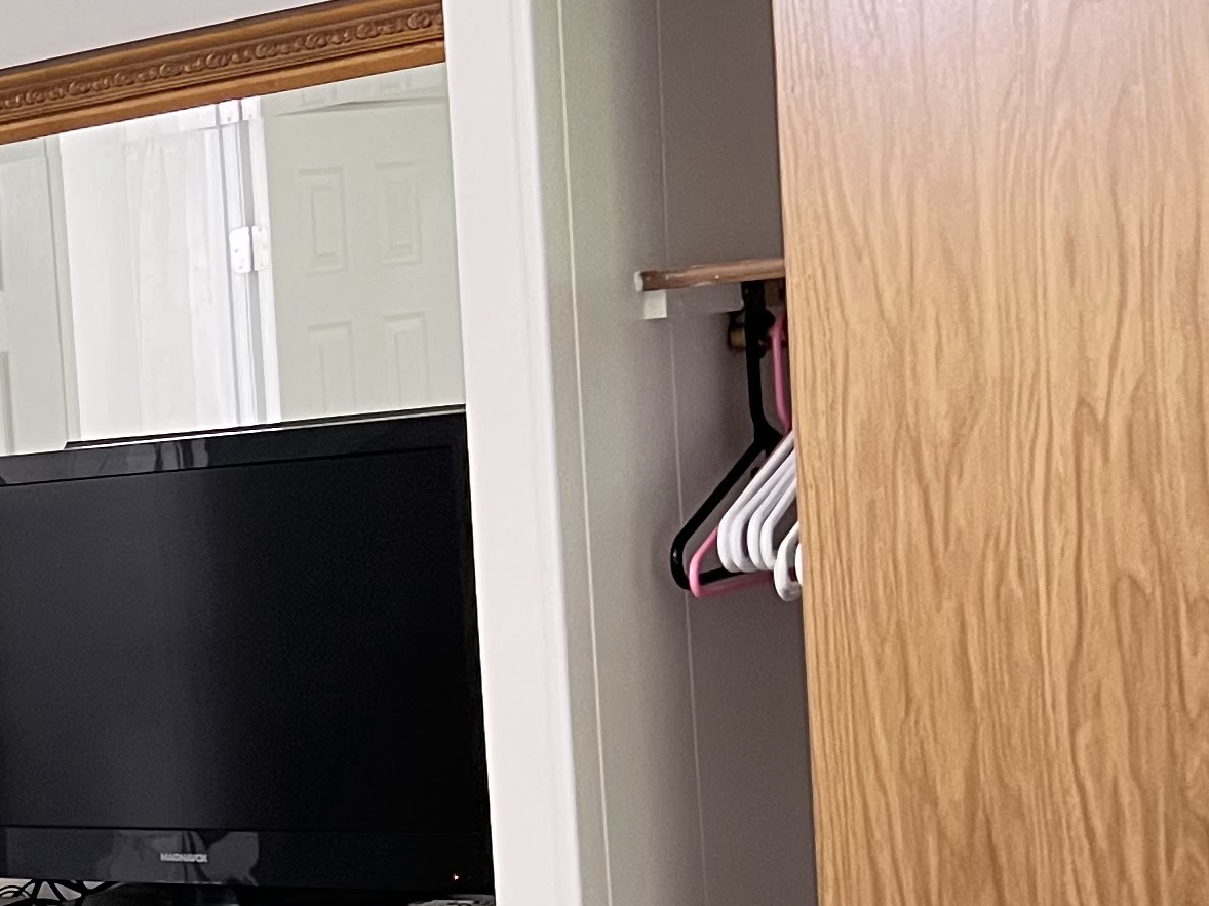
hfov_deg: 19.2
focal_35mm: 89
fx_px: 3108
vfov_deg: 16.4
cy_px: 823
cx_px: -626
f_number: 1.5
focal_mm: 5.7
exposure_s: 1/60
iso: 400
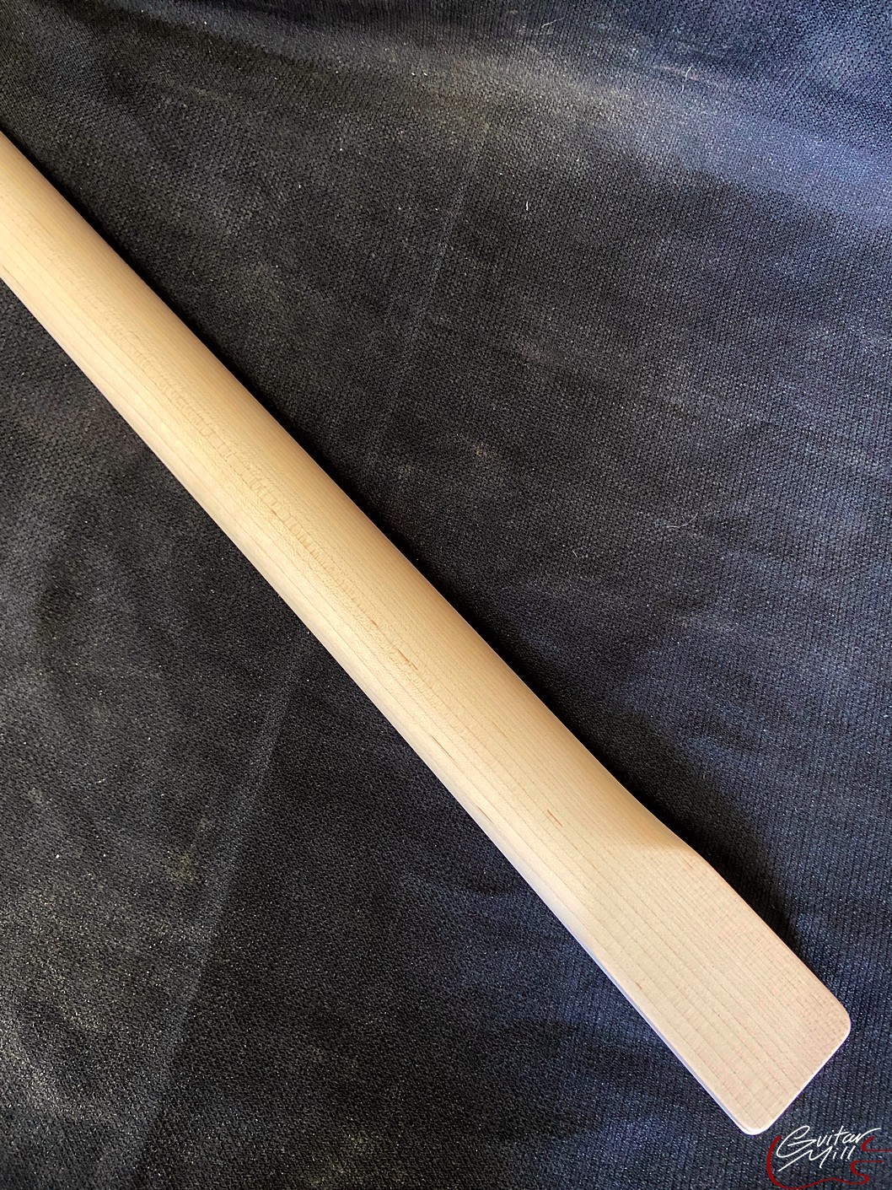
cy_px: 595
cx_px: 446
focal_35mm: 26
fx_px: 893
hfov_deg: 53.1
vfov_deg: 67.3
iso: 500
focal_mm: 4.25
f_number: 1.8
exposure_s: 1/60
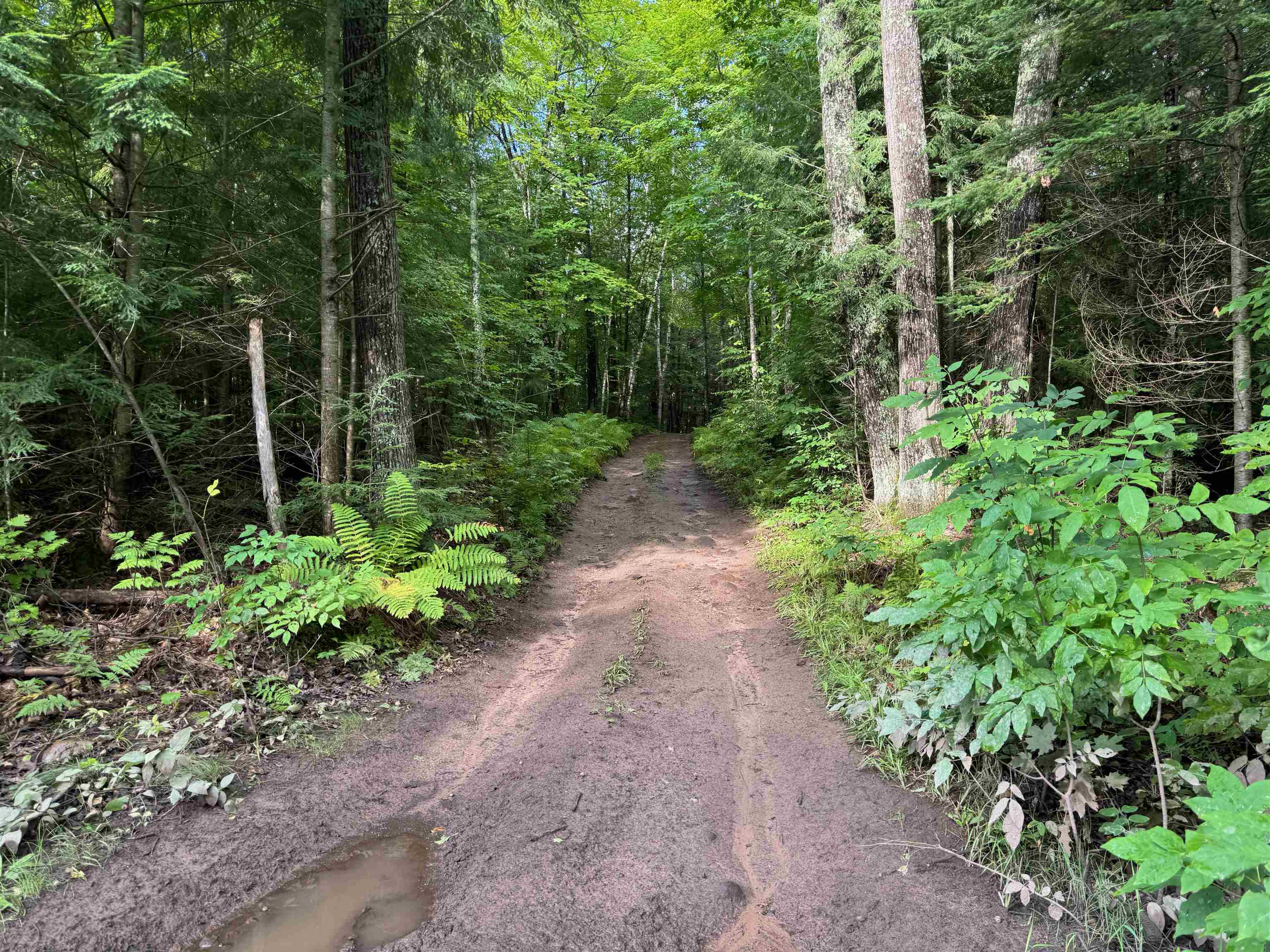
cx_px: 635
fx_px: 881
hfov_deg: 71.6
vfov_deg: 56.8
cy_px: 476
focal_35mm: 24
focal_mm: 6.76
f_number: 1.78
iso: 50
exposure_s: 1/130
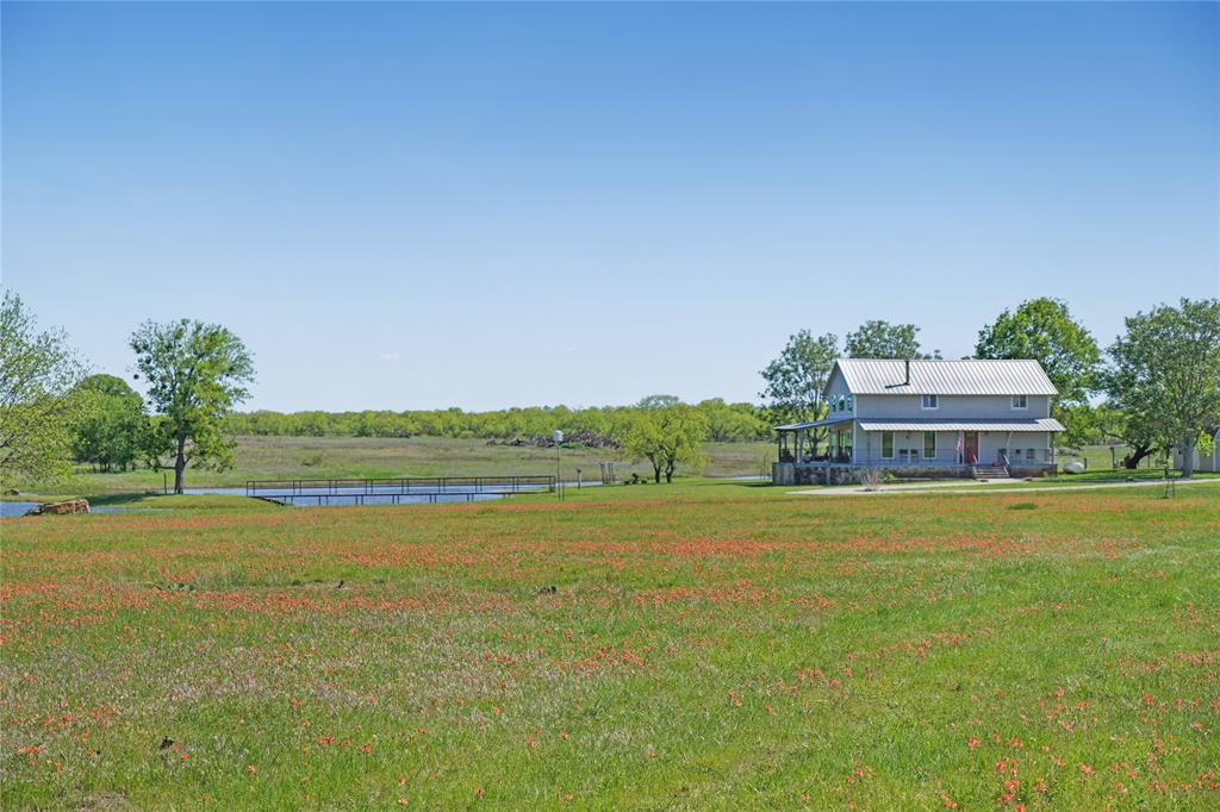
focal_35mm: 60
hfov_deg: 33.4
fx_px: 2033
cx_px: 610
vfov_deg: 22.6
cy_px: 406
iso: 100
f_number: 3.5
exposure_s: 1/800
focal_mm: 40
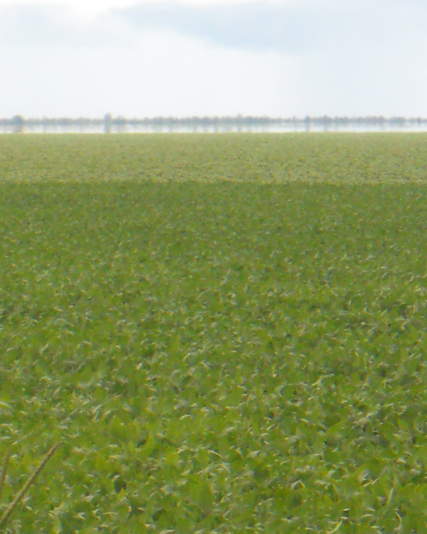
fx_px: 7218
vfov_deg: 4.2
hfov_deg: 3.4
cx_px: 128
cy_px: 472
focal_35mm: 457
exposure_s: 1/500
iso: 250
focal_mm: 25
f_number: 6.6
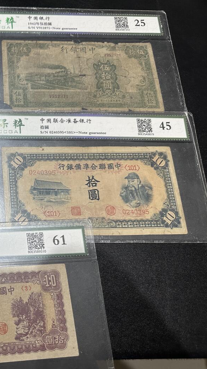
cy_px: 184
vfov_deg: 56.6
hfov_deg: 29.3
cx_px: -37
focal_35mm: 35
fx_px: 342
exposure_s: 1/100
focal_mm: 6.86
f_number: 1.78
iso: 200
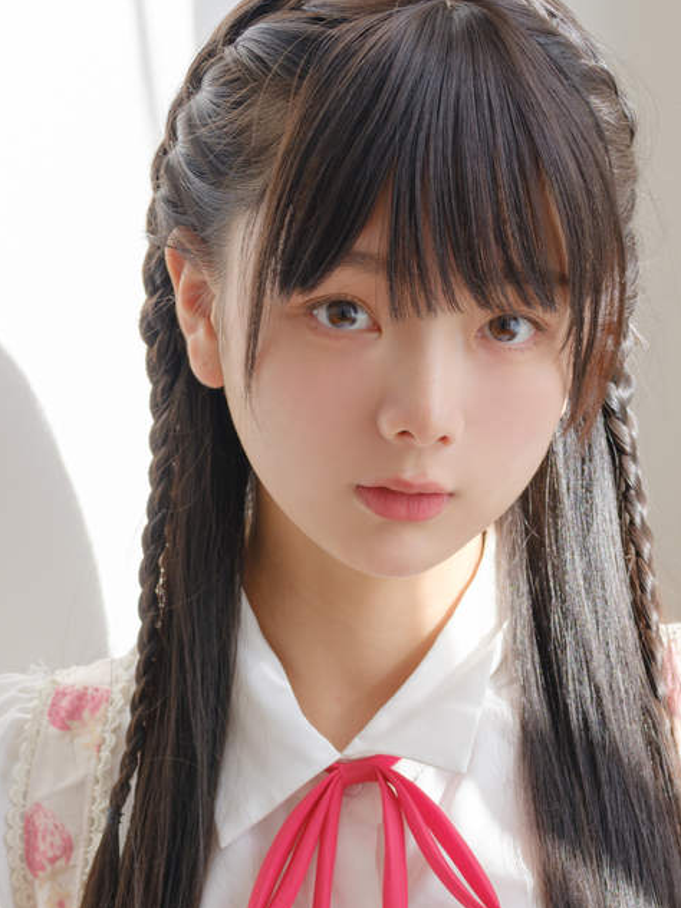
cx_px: 372
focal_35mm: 114
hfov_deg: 13.0
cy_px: 1237
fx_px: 2990
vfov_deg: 16.2
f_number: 6.4
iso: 200
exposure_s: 1/60
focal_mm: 45
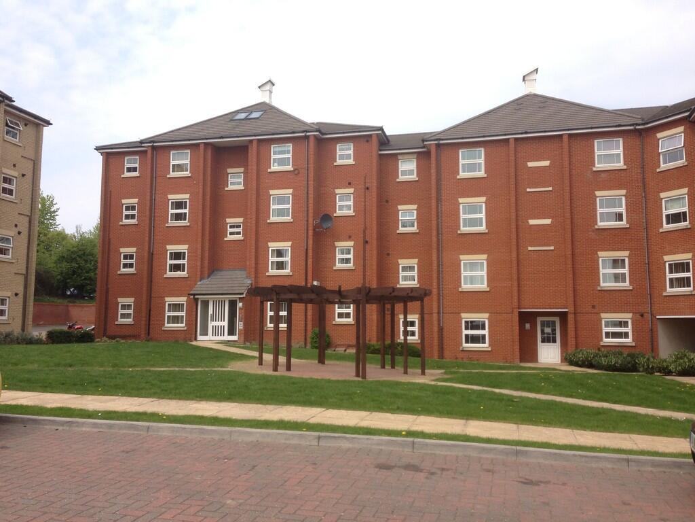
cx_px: 348
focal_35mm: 33
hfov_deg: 55.4
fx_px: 663
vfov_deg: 42.9
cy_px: 261
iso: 50
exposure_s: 1/1004
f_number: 2.4
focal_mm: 4.13
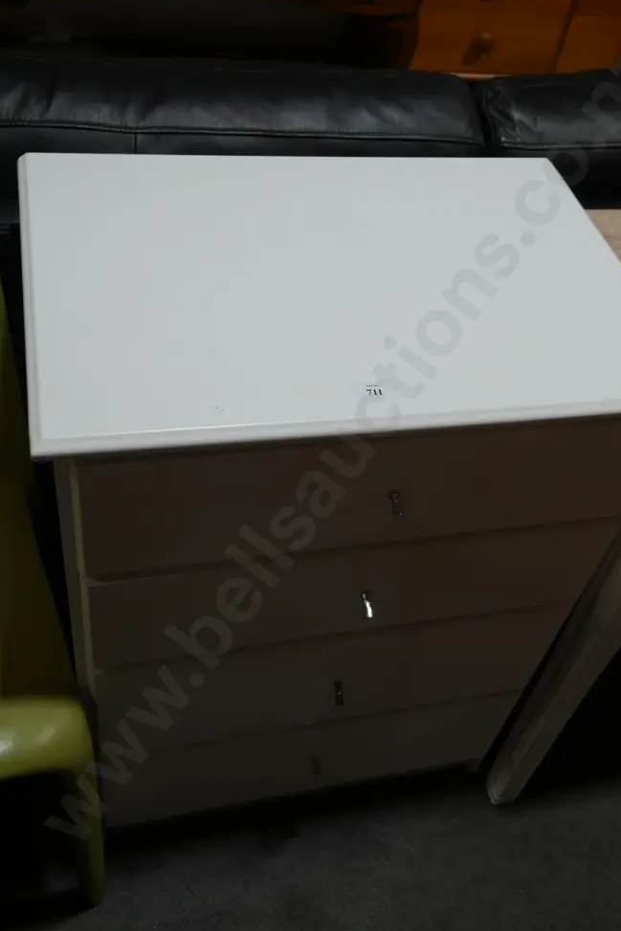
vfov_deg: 54.4
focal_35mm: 35
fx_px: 906
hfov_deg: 37.8
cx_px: 353
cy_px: 446
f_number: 4.5
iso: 200
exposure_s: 1/160
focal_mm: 16
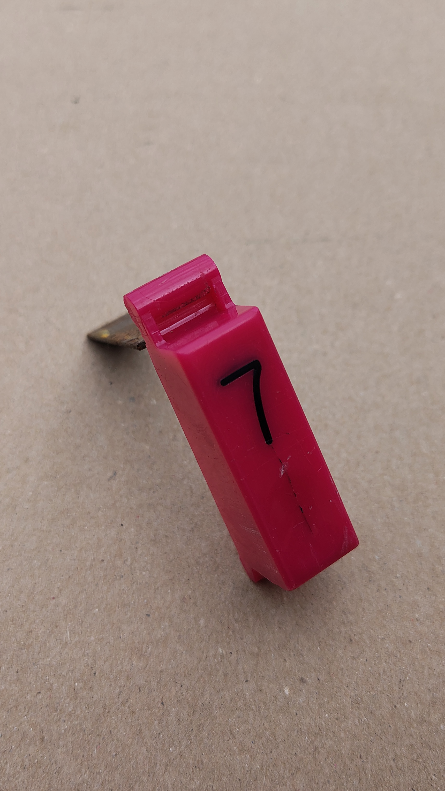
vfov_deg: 56.6
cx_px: 228
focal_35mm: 35
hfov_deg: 33.7
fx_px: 734
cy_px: 395
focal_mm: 5.56
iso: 100
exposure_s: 1/609
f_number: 1.8
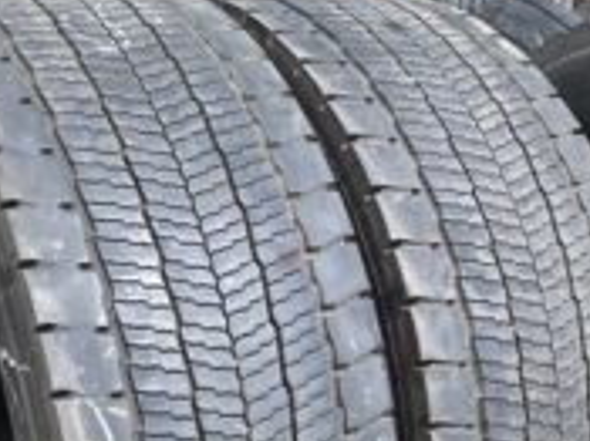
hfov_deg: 30.3
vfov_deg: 21.9
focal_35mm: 64
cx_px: 270
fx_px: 1090
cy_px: 466
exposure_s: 1/1287
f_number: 1.8
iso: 32
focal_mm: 4.25
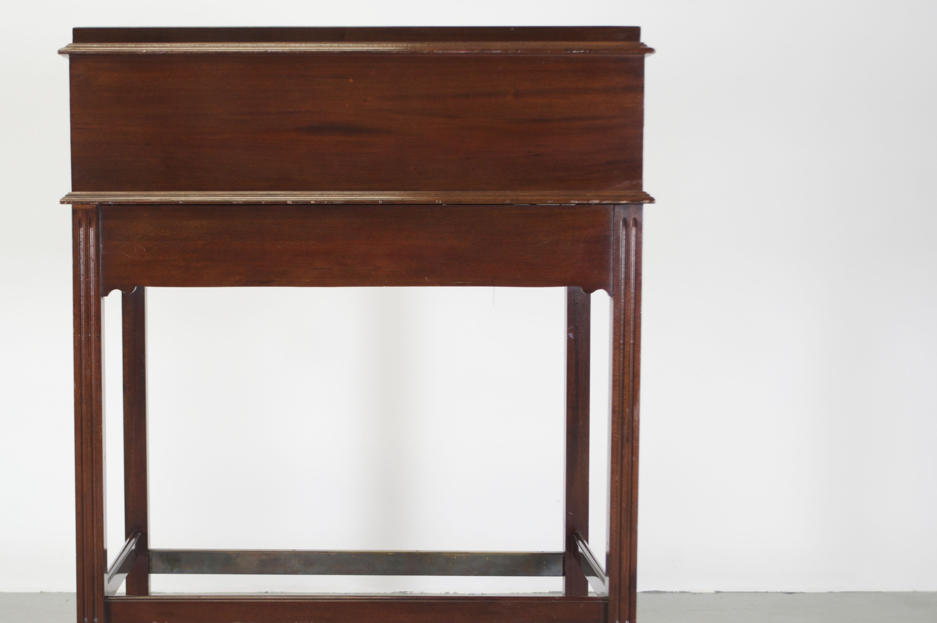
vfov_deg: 18.6
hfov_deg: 27.6
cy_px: 392
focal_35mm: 73
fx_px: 1898
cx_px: 316
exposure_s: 1/30
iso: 200
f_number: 5
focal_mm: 34
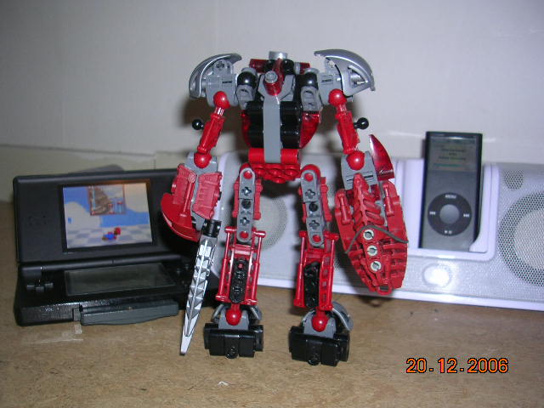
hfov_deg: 49.0
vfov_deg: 37.7
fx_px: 597
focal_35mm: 38
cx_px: 272
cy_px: 204
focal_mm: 5.8
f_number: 2.8
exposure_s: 1/60.1
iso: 50
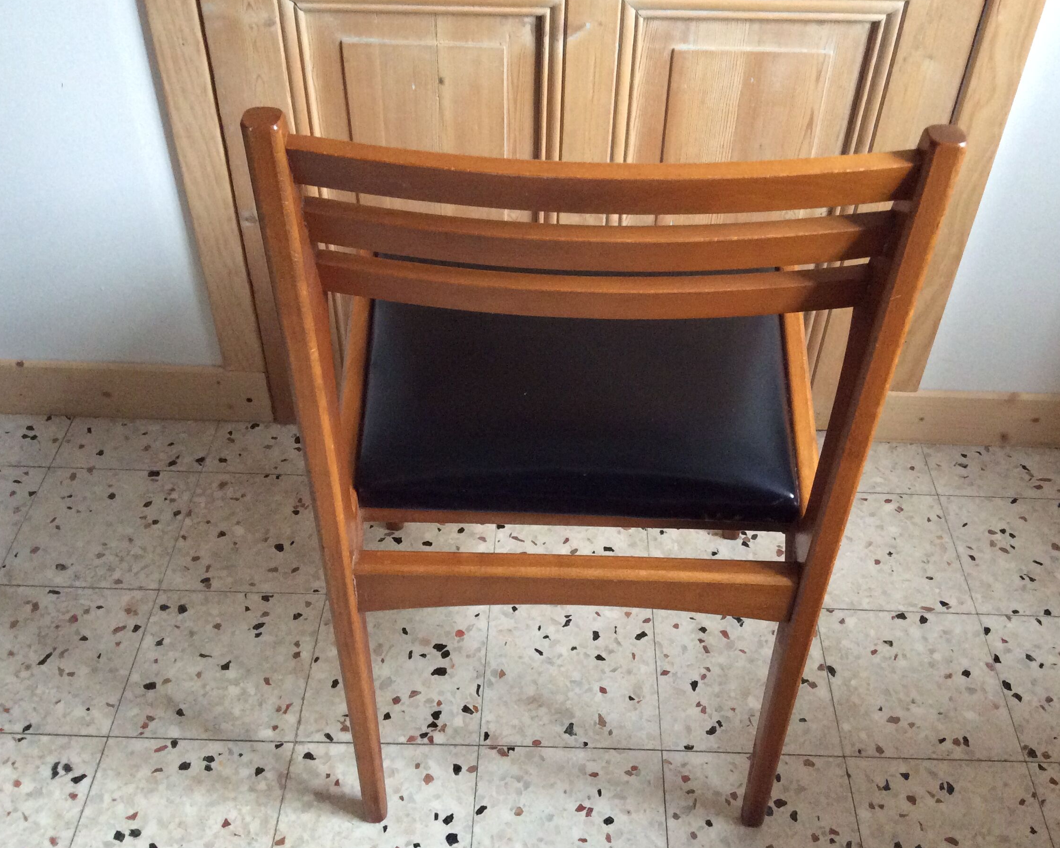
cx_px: 563
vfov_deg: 41.1
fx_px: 1129
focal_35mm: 36
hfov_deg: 50.3
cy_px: 412
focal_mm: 3.3
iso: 250
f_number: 2.4
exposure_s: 1/25
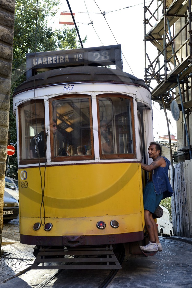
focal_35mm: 57
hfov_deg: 23.7
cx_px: 68
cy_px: 129
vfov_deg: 35.0
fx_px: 456
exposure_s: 1/200
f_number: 5
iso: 200
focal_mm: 40
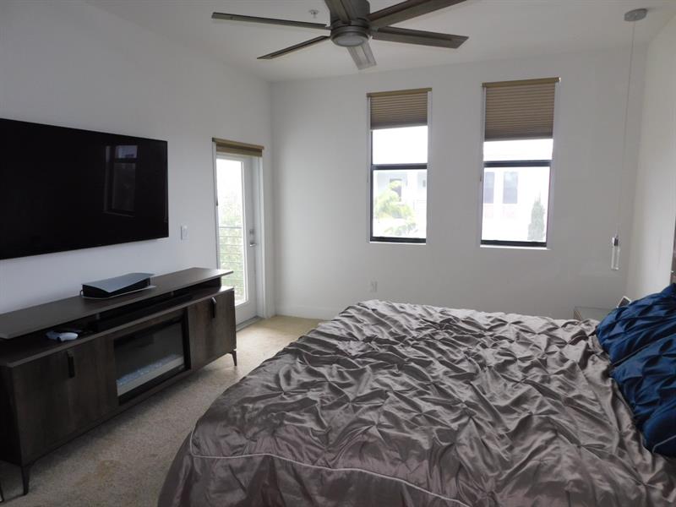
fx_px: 449
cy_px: 254
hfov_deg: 73.9
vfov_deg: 58.9
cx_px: 338
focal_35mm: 23
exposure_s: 1/40
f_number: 3
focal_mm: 4
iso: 125
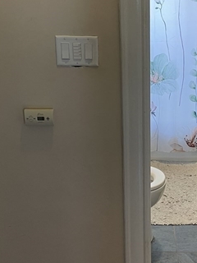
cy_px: 111
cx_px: 149
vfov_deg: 32.1
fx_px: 455
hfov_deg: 24.1
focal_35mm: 60
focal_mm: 5.1
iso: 100
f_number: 1.6
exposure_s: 1/60
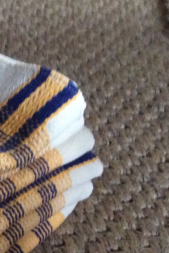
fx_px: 690
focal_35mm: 98
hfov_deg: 12.7
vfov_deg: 20.4
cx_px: -139
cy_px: 224
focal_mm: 3.3
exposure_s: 1/25
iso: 320
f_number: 2.4
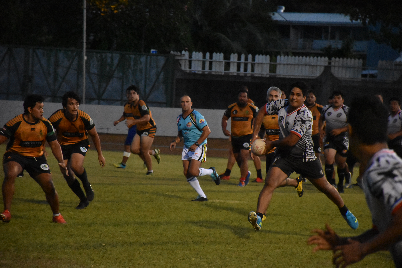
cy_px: 134
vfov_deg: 6.5
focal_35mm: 210
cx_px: 201
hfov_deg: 9.8
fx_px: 2345
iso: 6400
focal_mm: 140
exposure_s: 1/500
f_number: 5.6
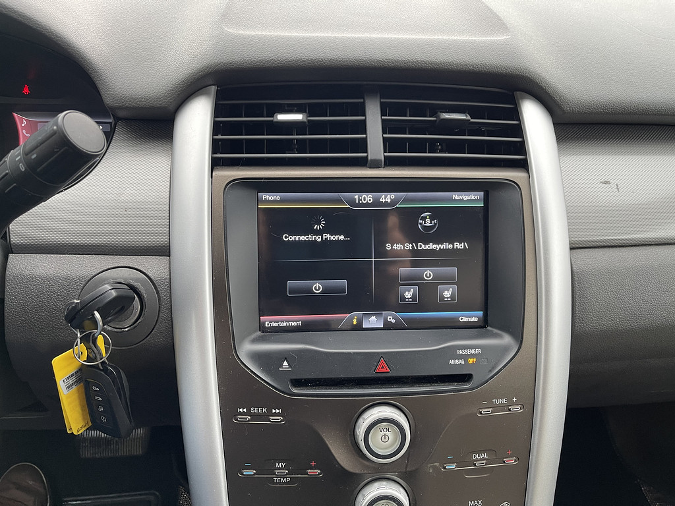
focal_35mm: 25
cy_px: 253
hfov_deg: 69.4
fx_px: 487
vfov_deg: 54.9
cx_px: 338
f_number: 1.6
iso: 125
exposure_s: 1/83
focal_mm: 5.1
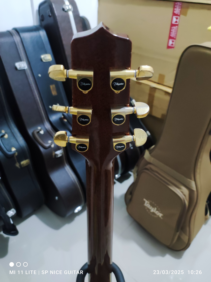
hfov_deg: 74.6
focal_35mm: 17
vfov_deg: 91.1
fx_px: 138
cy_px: 141
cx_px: 106
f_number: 1.79
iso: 1700
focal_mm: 4.74
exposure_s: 1/25
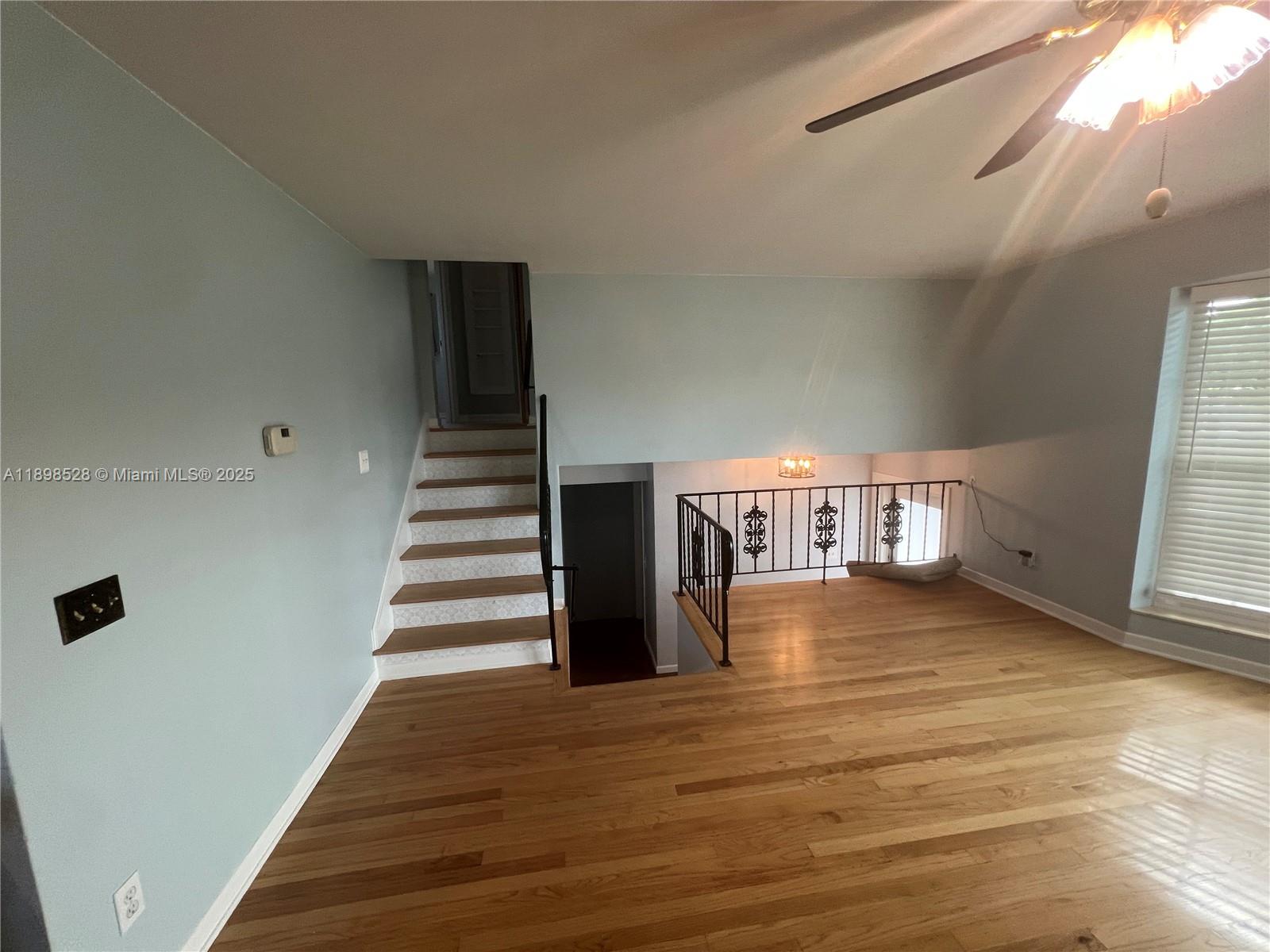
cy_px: 476
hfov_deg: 106.2
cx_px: 635
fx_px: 477
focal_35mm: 13
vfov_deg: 89.9
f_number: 1.8
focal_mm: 1.57
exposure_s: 1/120
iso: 160
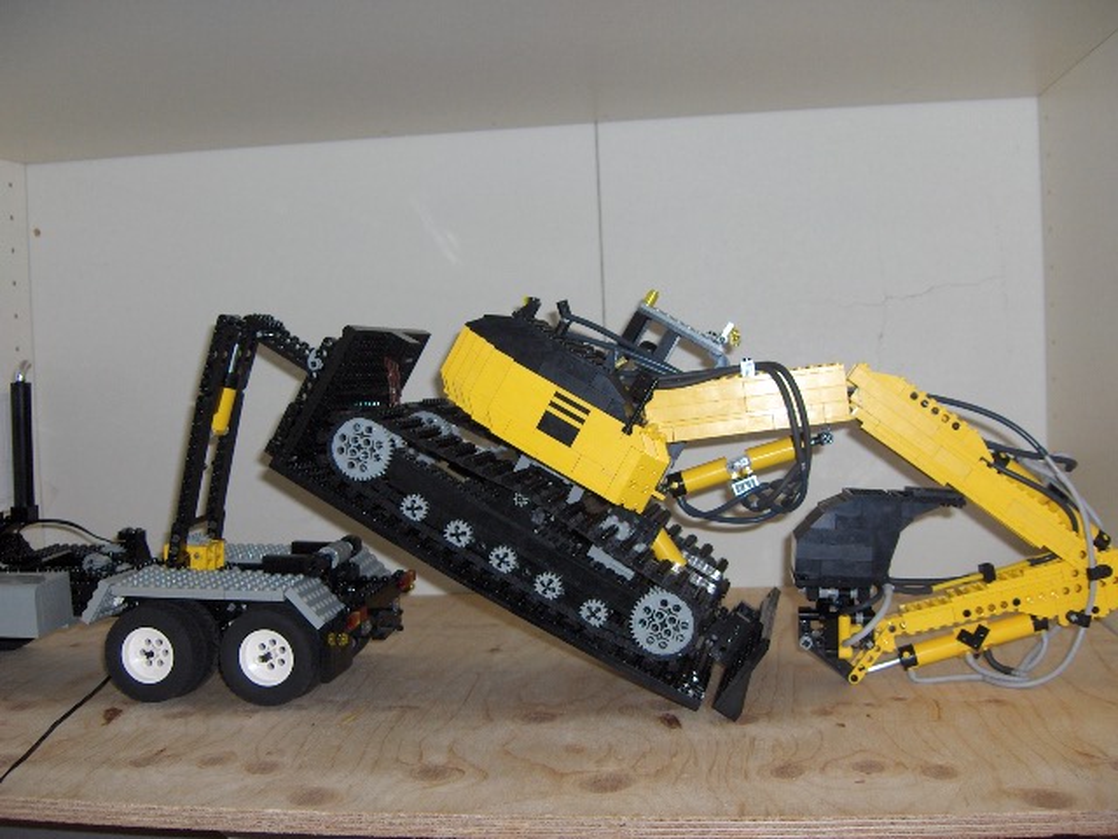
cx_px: 559
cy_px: 420
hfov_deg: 47.9
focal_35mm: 39
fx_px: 1260
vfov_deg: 36.8
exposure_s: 1/60
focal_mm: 8
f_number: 2.8
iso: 100
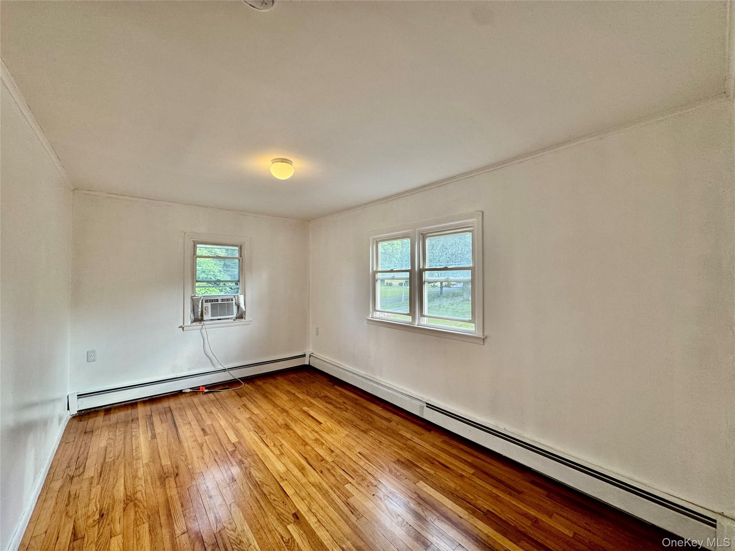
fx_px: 297
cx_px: 368
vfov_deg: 85.7
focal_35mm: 14
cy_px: 276
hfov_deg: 102.1
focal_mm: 2.22
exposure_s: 1/120
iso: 160
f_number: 2.2
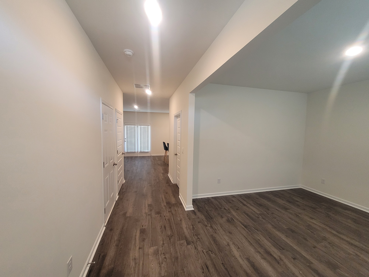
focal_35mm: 13
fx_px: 139
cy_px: 138
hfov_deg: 106.2
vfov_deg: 89.9
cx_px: 184
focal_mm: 1.74
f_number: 2.2
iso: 250
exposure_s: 1/60
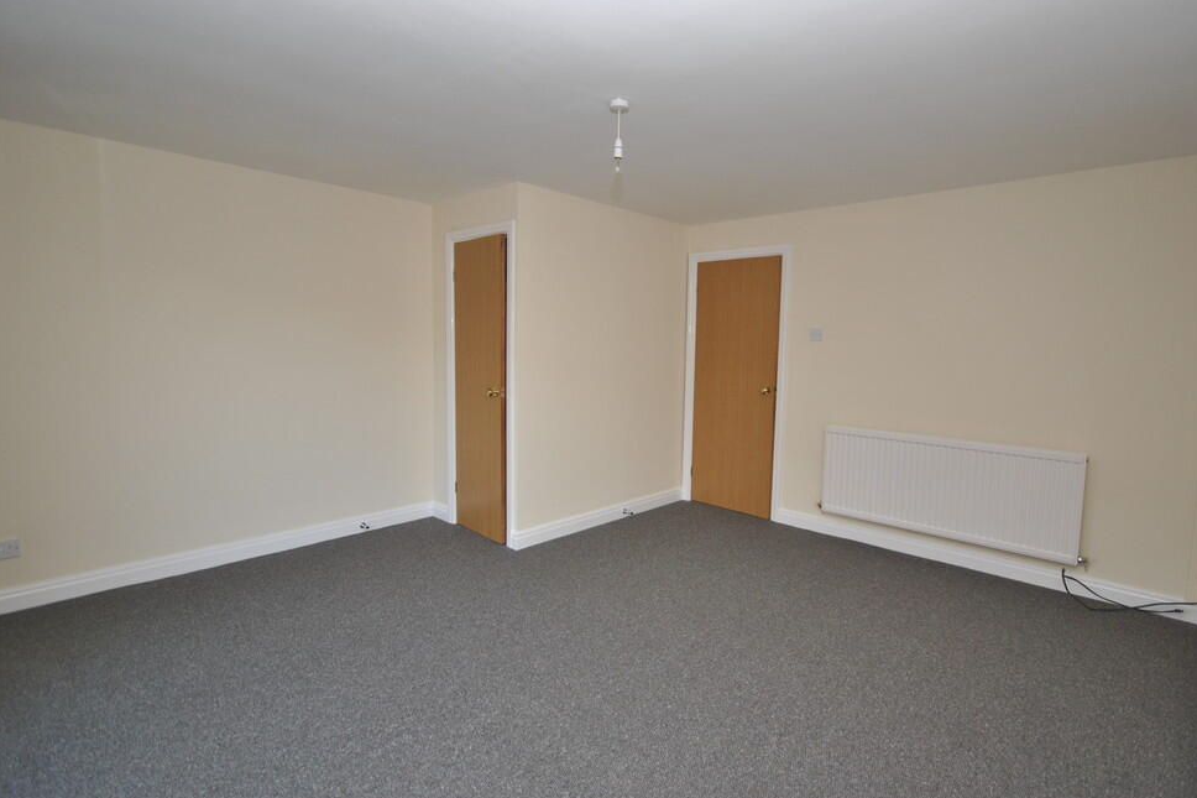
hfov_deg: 89.1
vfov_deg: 66.6
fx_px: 607
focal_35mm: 18
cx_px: 629
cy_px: 399
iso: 200
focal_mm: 11.5
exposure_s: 1/60
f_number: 4.2
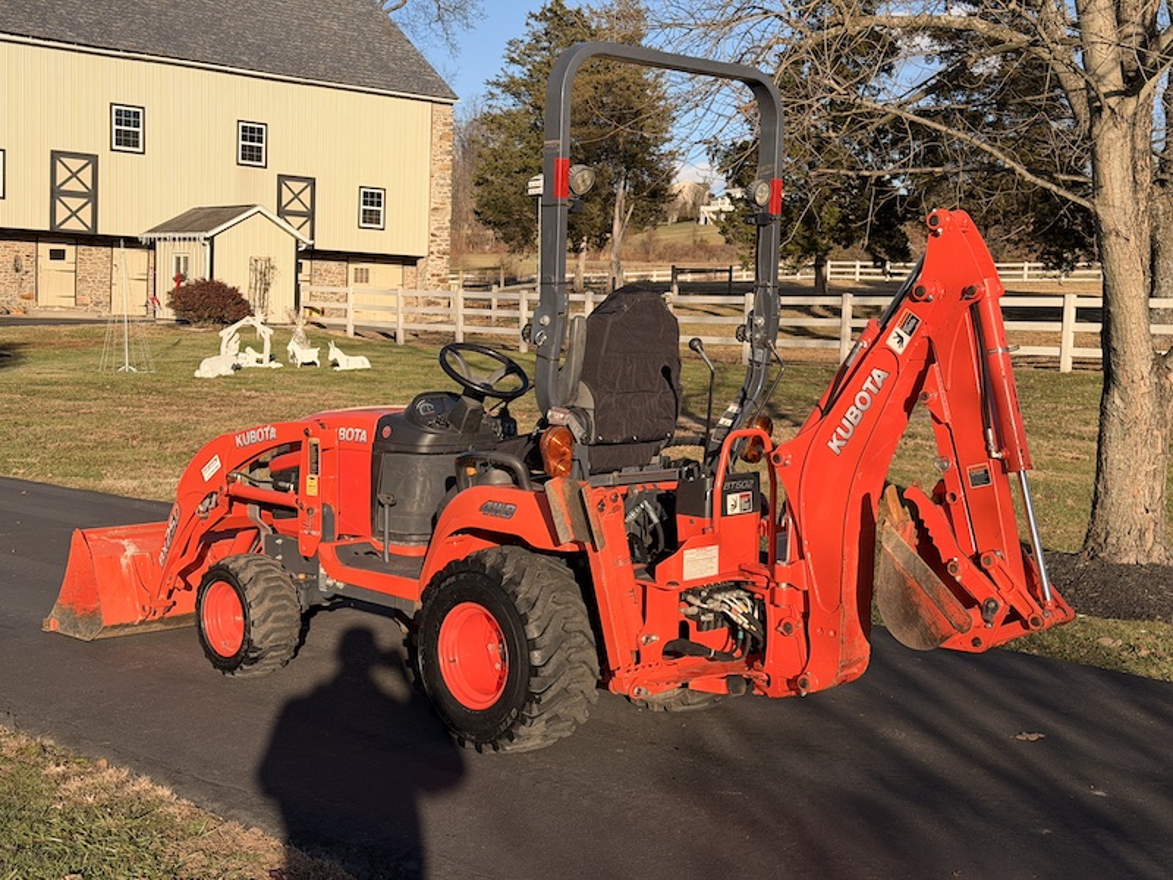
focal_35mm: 48
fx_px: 1627
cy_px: 440
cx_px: 586
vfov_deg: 30.3
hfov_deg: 39.7
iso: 64
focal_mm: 6.76
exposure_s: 1/3226
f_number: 1.78
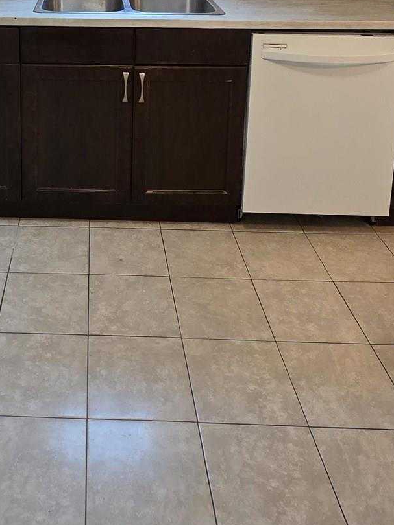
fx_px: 562
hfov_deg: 37.3
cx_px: 79
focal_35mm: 37
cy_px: -18
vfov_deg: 42.3
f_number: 1.9
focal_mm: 2.2
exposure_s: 1/120
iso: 320
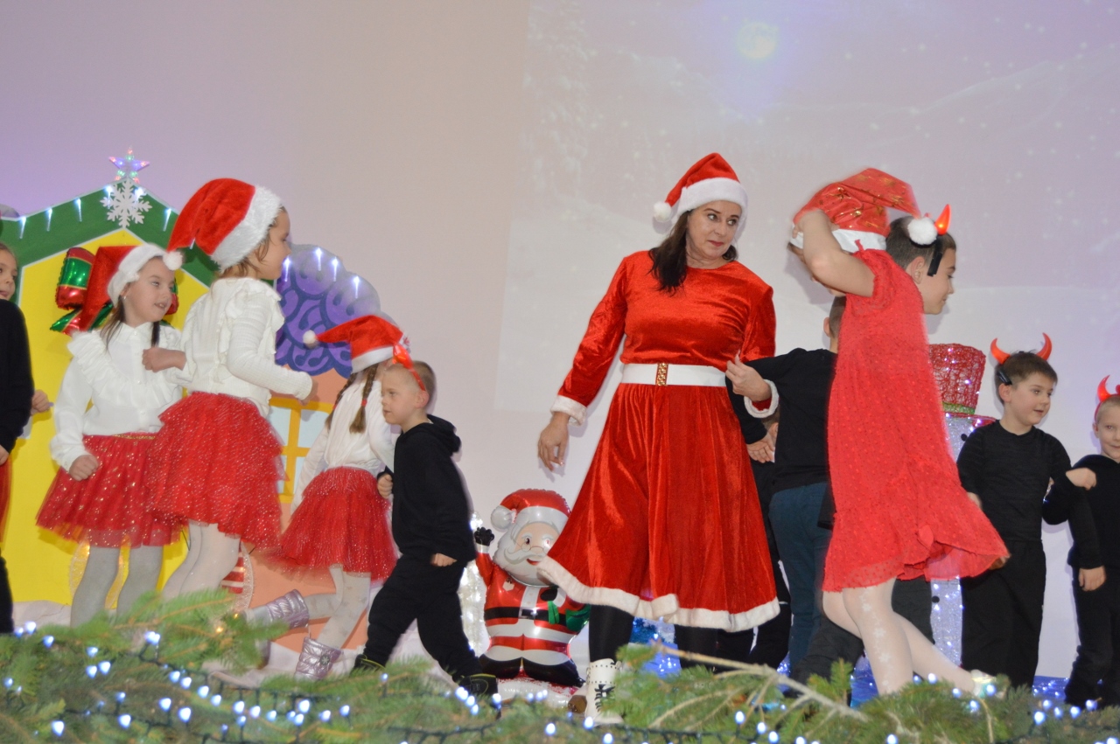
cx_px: 560
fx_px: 1958
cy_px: 372
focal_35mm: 63
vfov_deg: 21.5
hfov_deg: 31.9
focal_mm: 42
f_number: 5
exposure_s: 1/60
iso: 1600
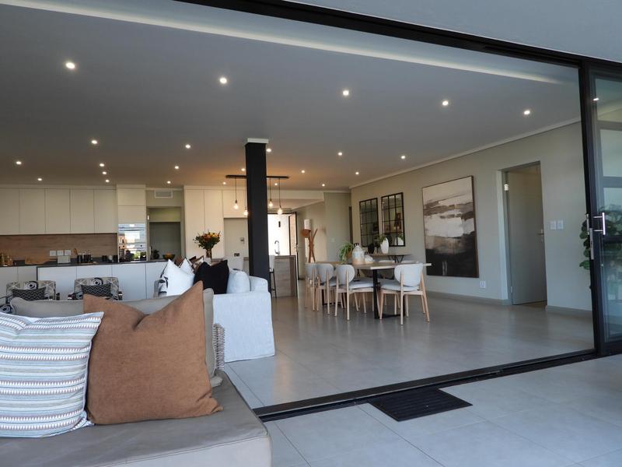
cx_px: 311
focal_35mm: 24
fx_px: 431
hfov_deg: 71.6
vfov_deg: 56.8
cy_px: 234
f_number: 2.8
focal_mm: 4.3
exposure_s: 1/80
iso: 100
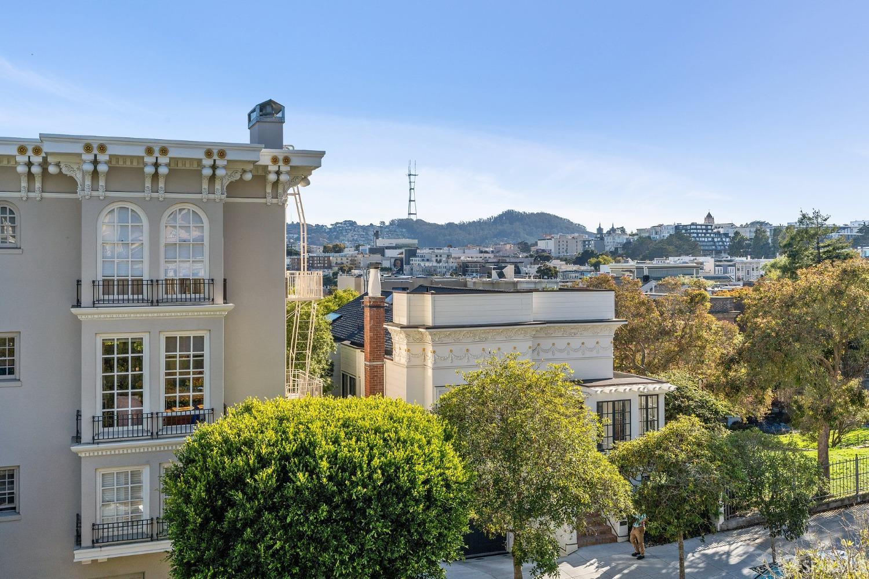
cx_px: 434
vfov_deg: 37.8
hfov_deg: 54.5
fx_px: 845
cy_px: 290
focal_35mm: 35
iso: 320
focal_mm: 35
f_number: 8
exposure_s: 1/1250
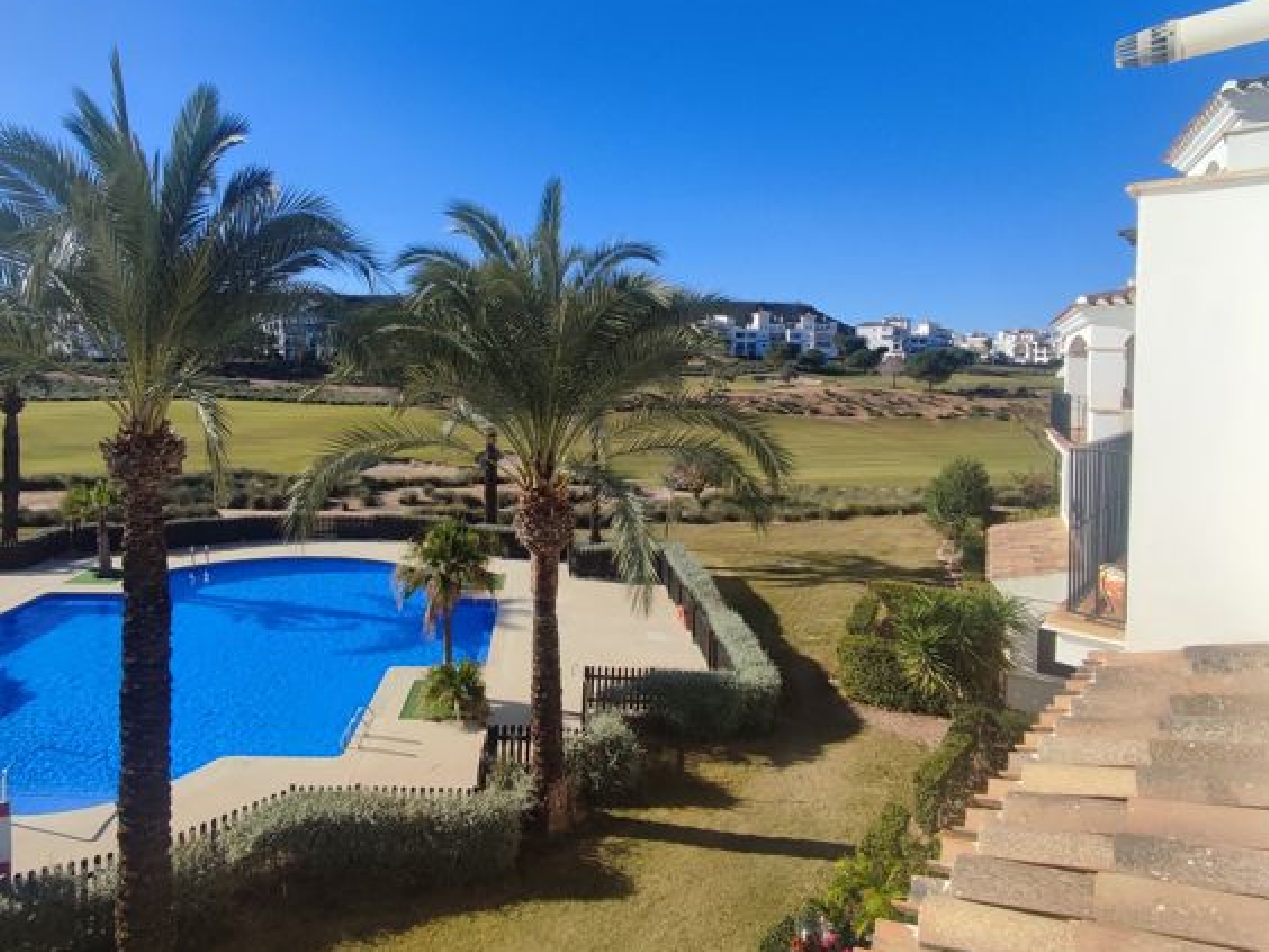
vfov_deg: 65.4
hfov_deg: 81.2
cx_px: 541
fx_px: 733
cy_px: 384
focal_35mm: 20
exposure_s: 1/2281
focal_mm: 1.65
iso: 50
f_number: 2.2
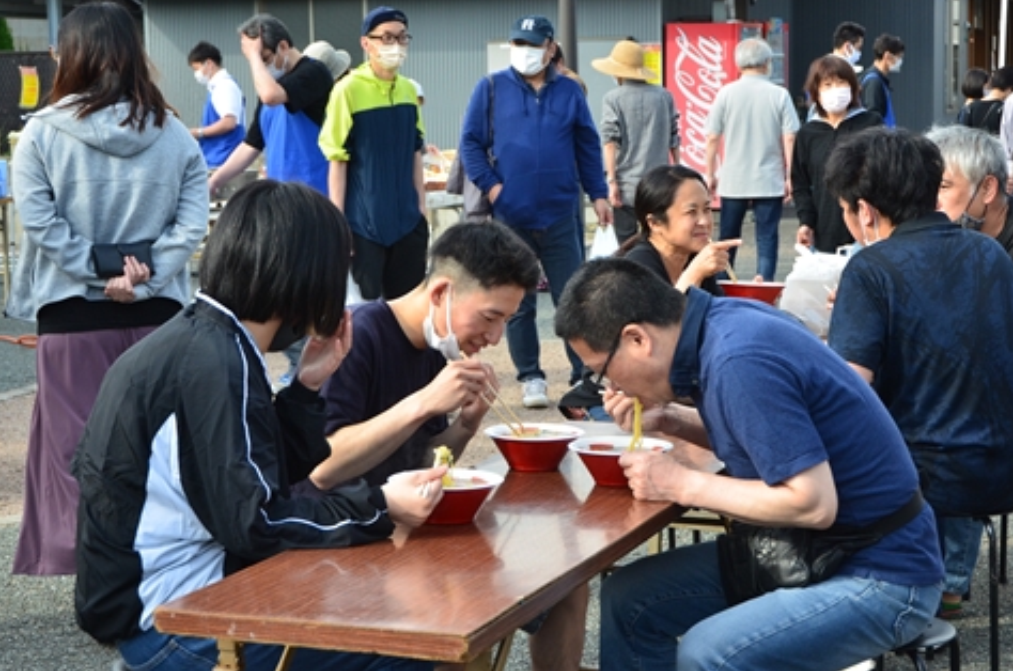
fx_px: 2134
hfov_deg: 26.7
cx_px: 515
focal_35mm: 76
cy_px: 322
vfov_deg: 17.9
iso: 640
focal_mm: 48
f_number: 6.3
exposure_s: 1/640
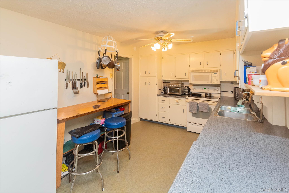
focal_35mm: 15
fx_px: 120
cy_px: 96
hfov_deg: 100.4
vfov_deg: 77.3
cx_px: 144
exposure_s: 1/60
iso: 1250
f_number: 5.6
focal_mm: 10
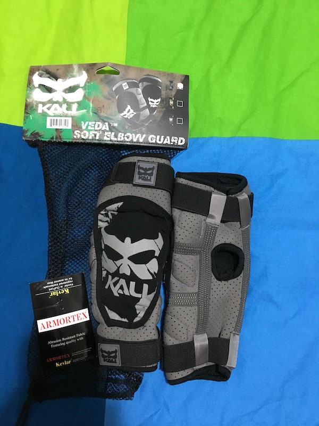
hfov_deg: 48.2
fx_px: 356
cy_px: 213
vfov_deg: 61.7
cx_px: 160
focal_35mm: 29
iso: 500
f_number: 2.2
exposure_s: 1/15
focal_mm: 4.15
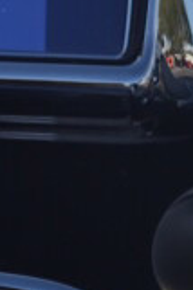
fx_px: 2345
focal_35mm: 291
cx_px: -173
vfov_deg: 7.1
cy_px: 187
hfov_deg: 4.7
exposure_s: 1/60
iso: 100
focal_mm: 26
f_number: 4.2
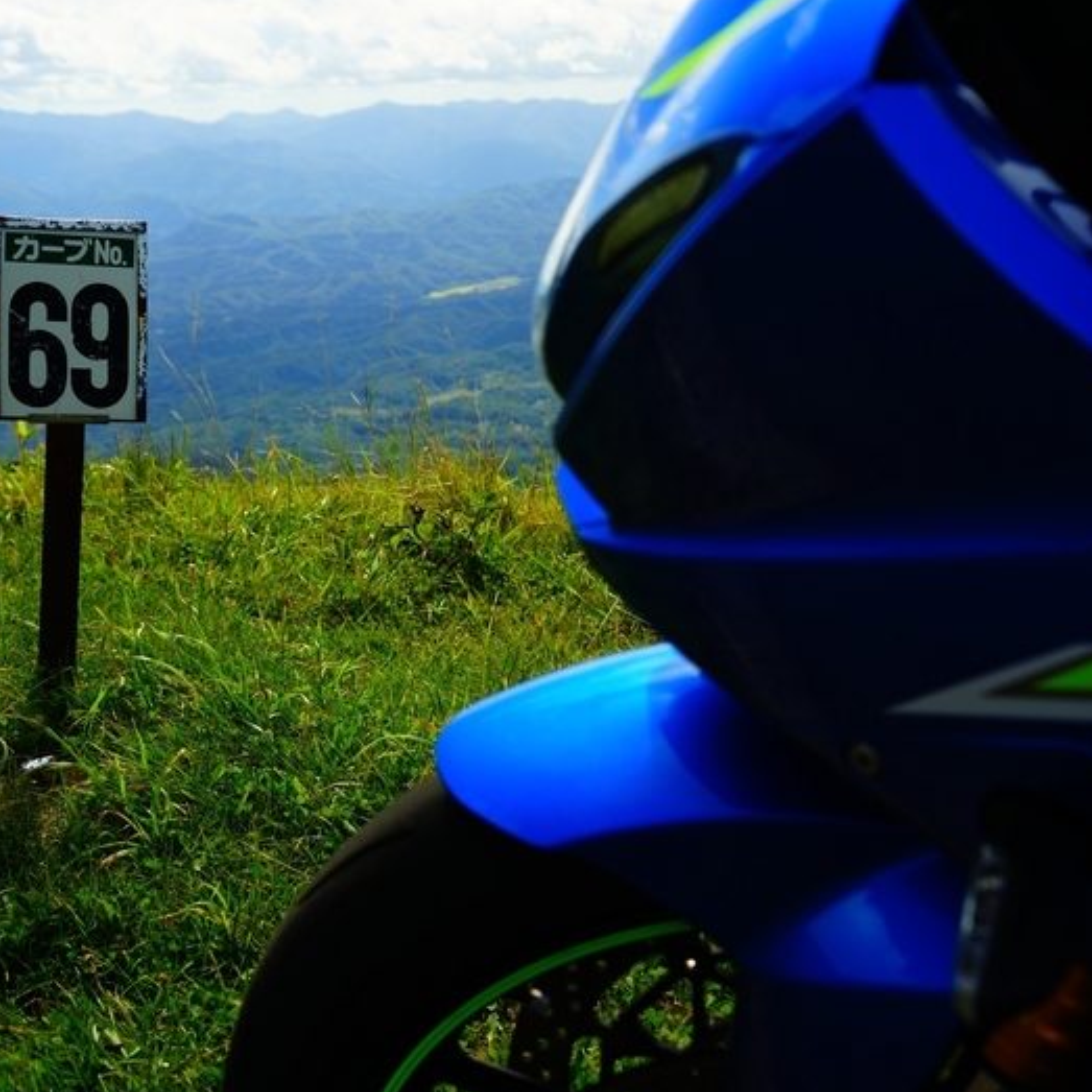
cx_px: 585
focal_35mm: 52
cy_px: 547
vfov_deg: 32.8
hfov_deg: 32.8
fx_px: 1856
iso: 100
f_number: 7.1
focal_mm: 40
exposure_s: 1/100
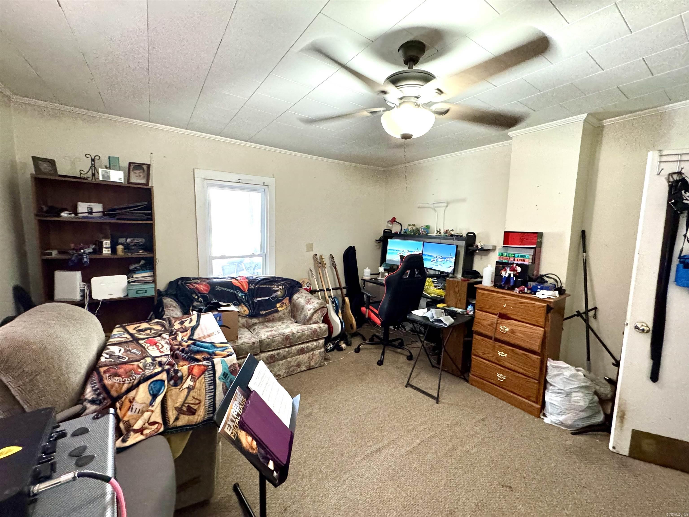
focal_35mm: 14
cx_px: 344
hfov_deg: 102.1
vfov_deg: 85.7
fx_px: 279
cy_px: 258
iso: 800
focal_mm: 2.22
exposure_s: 1/60
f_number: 2.2
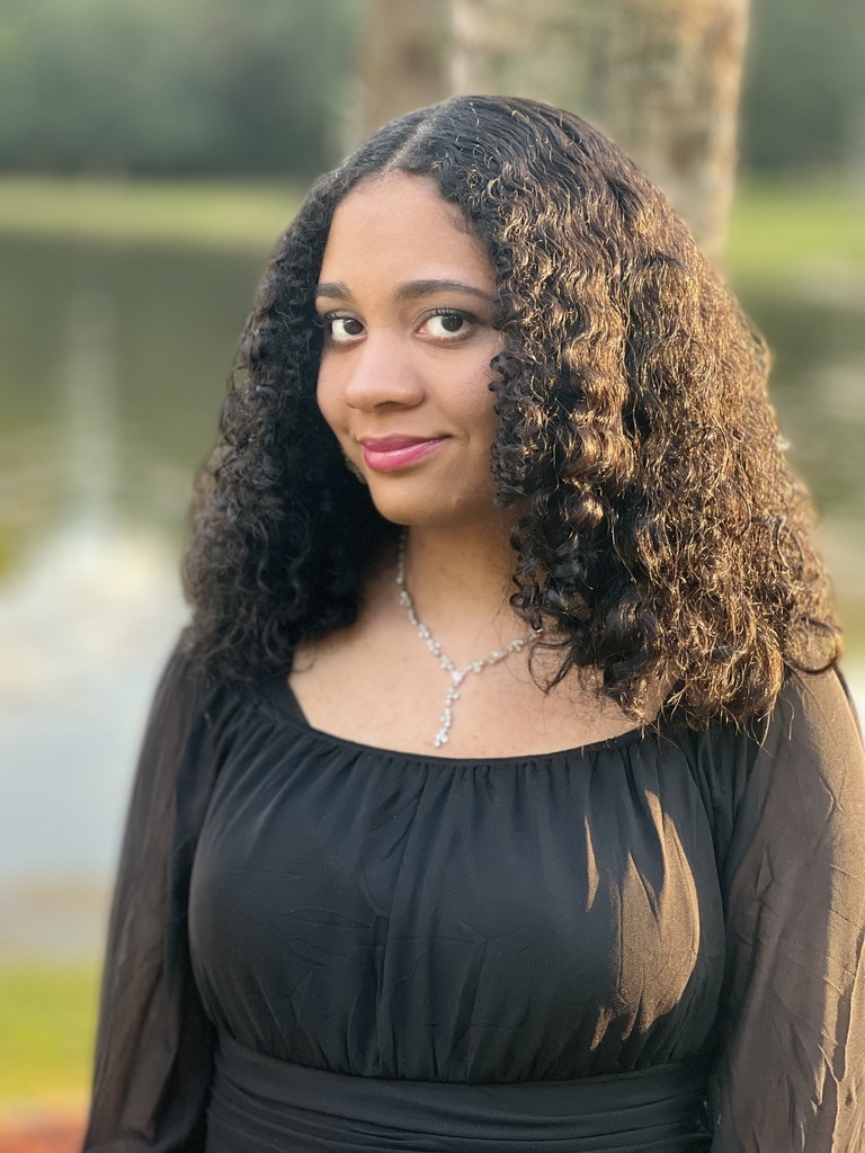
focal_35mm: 77
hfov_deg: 19.1
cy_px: 576
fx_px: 2565
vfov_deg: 25.3
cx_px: 432
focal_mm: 9
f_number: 2.8
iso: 250
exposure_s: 1/107
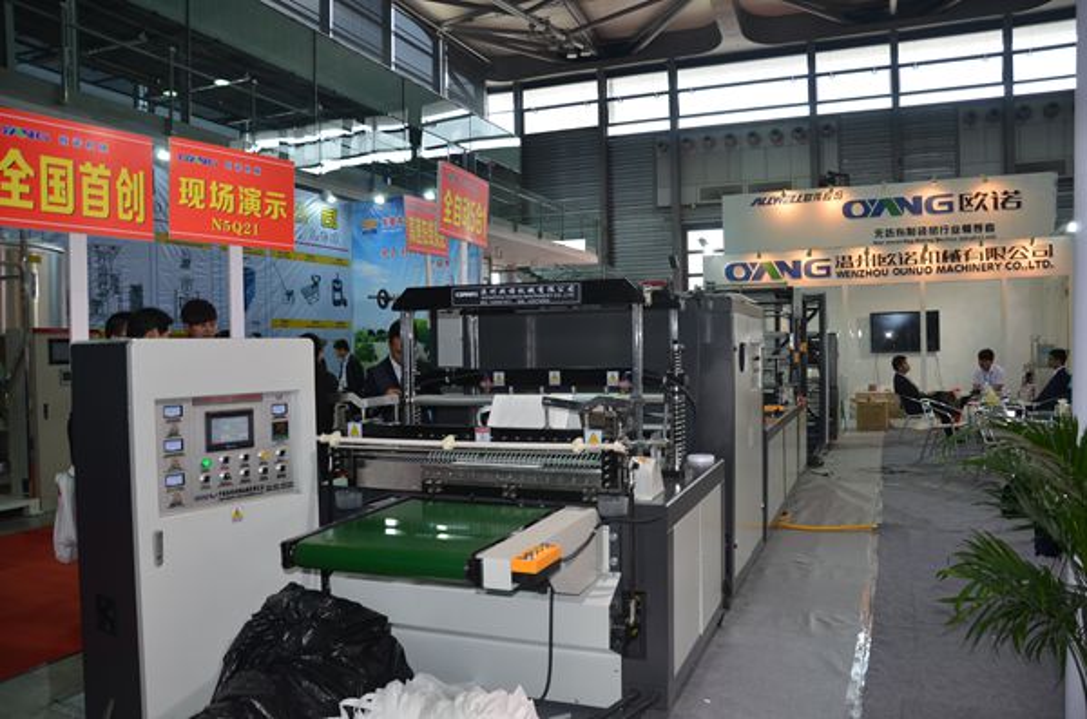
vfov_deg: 47.7
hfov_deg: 67.5
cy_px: 360
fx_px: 813
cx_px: 544
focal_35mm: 27
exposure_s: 1/125
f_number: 3.5
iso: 280
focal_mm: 18
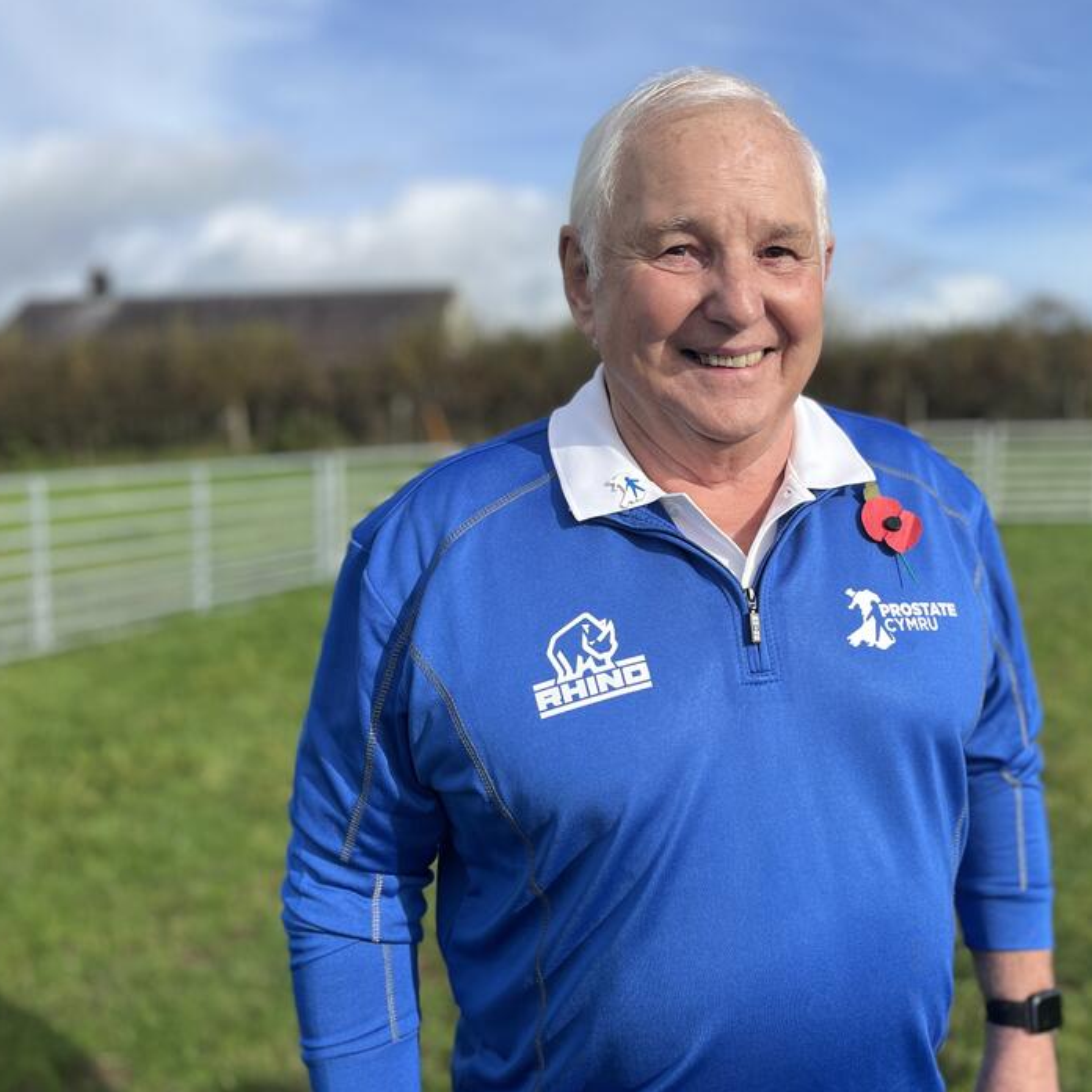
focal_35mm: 33
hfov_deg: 49.0
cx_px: 717
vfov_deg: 49.7
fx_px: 1178
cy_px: 554
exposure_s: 1/3311
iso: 50
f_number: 1.6
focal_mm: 5.1
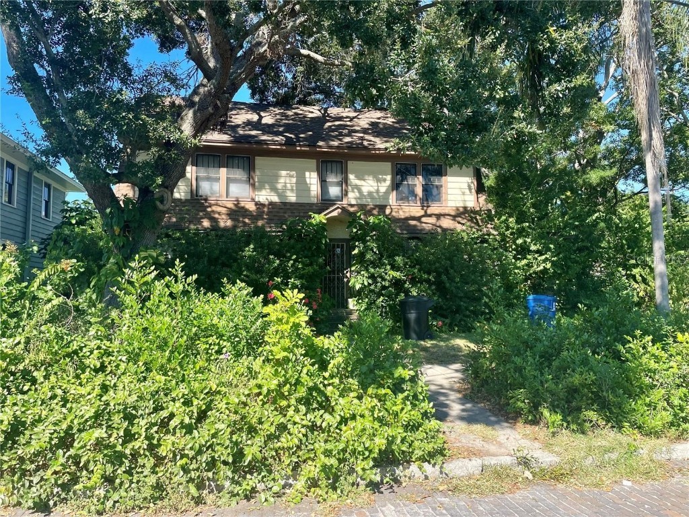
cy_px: 258
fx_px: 518
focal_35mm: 26
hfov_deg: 67.3
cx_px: 344
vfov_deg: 53.1
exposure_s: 1/824
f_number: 1.6
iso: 32
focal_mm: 4.2
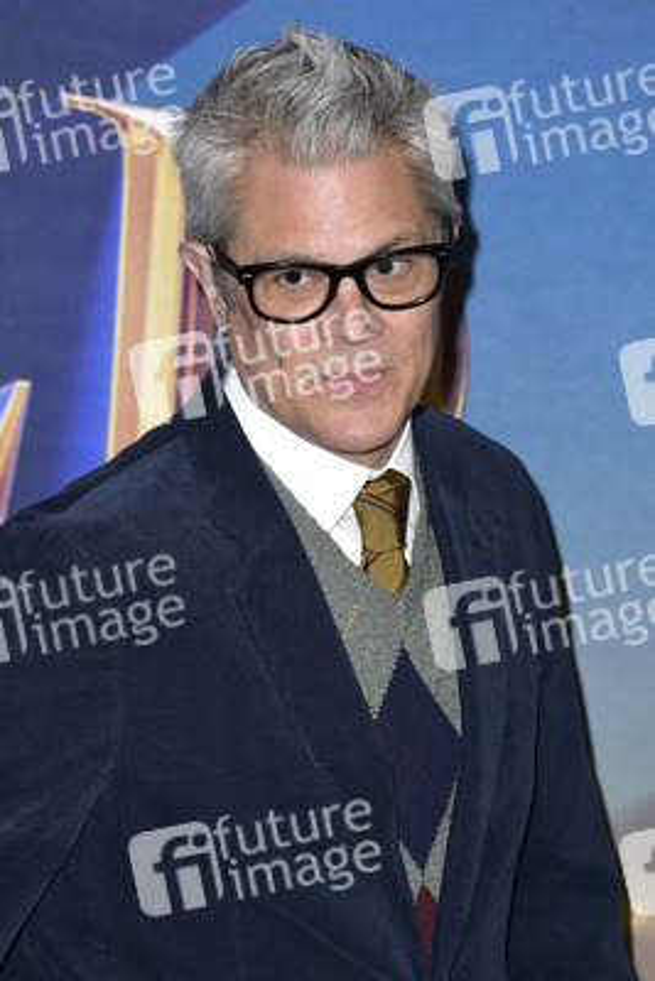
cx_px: 328
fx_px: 3326
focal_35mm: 122
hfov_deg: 11.2
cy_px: 490
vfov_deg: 16.8
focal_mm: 122
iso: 320
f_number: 6.3
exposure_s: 1/250
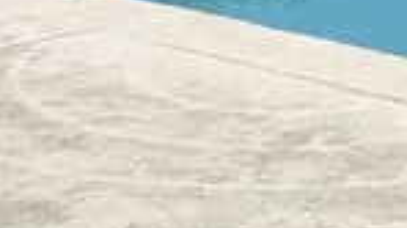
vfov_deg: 4.9
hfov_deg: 8.9
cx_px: 679
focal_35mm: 233
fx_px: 2513
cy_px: -525
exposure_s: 1/3268
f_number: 2.4
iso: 25
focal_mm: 3.3
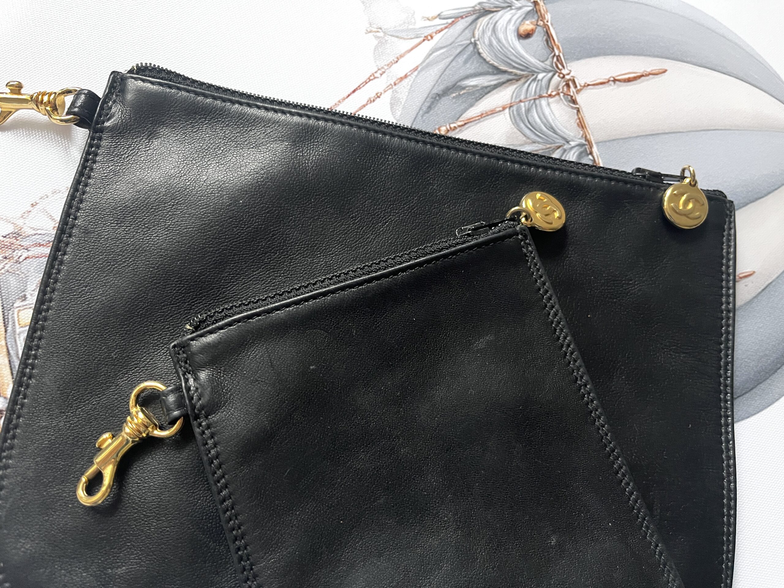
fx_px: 589
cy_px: 294
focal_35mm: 26
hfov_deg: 67.3
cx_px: 392
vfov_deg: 53.1
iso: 640
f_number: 1.6
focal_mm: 5.1
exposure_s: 1/30
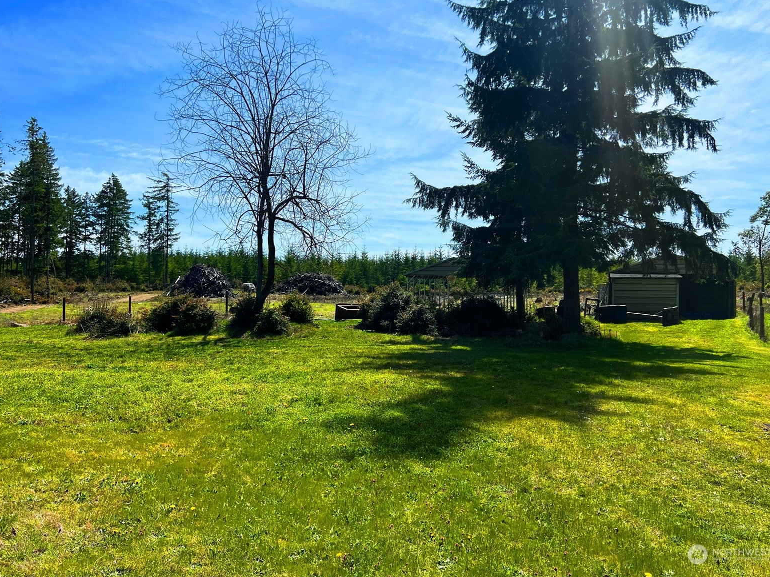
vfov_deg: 51.3
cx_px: 386
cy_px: 279
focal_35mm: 27
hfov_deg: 65.3
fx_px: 601
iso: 50
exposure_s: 1/4831
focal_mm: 5.7
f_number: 1.5
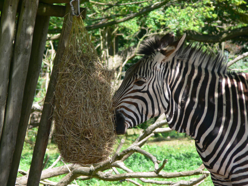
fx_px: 3009
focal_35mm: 420
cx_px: 124
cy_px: 93
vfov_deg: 3.5
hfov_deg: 4.7
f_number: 5
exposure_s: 1/125
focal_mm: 88.8
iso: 80
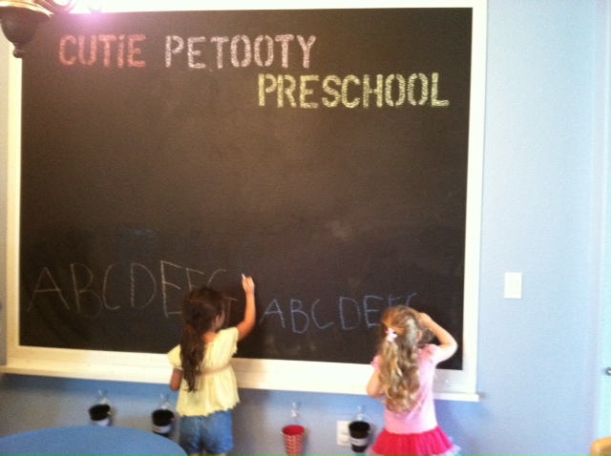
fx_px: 617
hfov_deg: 52.7
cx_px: 306
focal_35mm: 35
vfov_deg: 40.6
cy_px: 228
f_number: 2.8
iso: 500
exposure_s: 1/15
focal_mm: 3.85
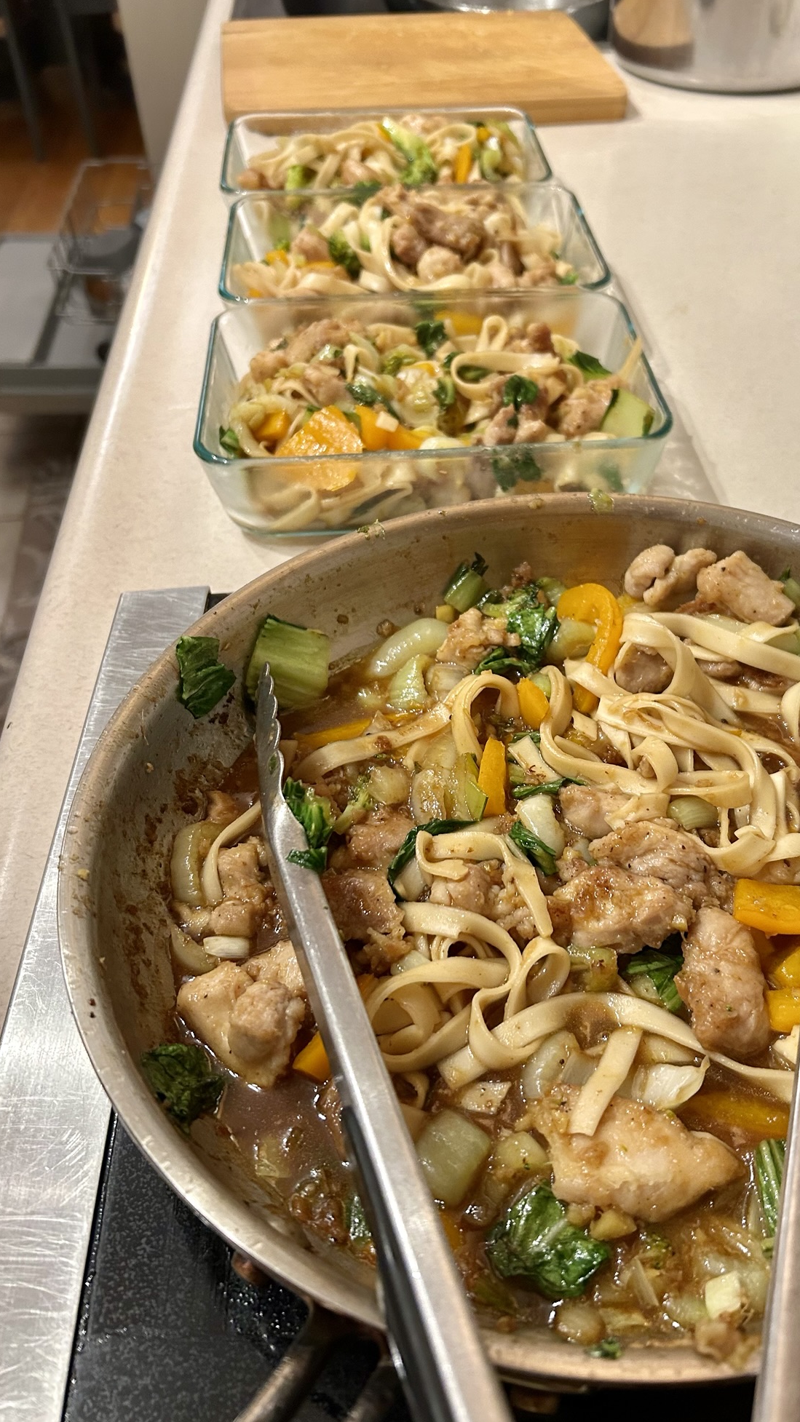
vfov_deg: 66.1
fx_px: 1094
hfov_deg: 39.8
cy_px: 725
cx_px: 519
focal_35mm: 29
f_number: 1.5
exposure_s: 1/60
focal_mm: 5.7
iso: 250
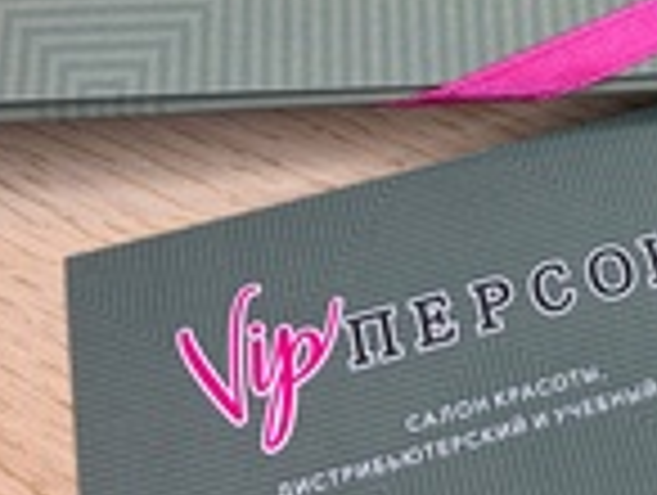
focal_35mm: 71
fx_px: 1350
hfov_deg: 26.3
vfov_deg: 20.4
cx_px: 616
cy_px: 63
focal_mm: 4.25
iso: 64
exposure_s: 1/120
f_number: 1.8
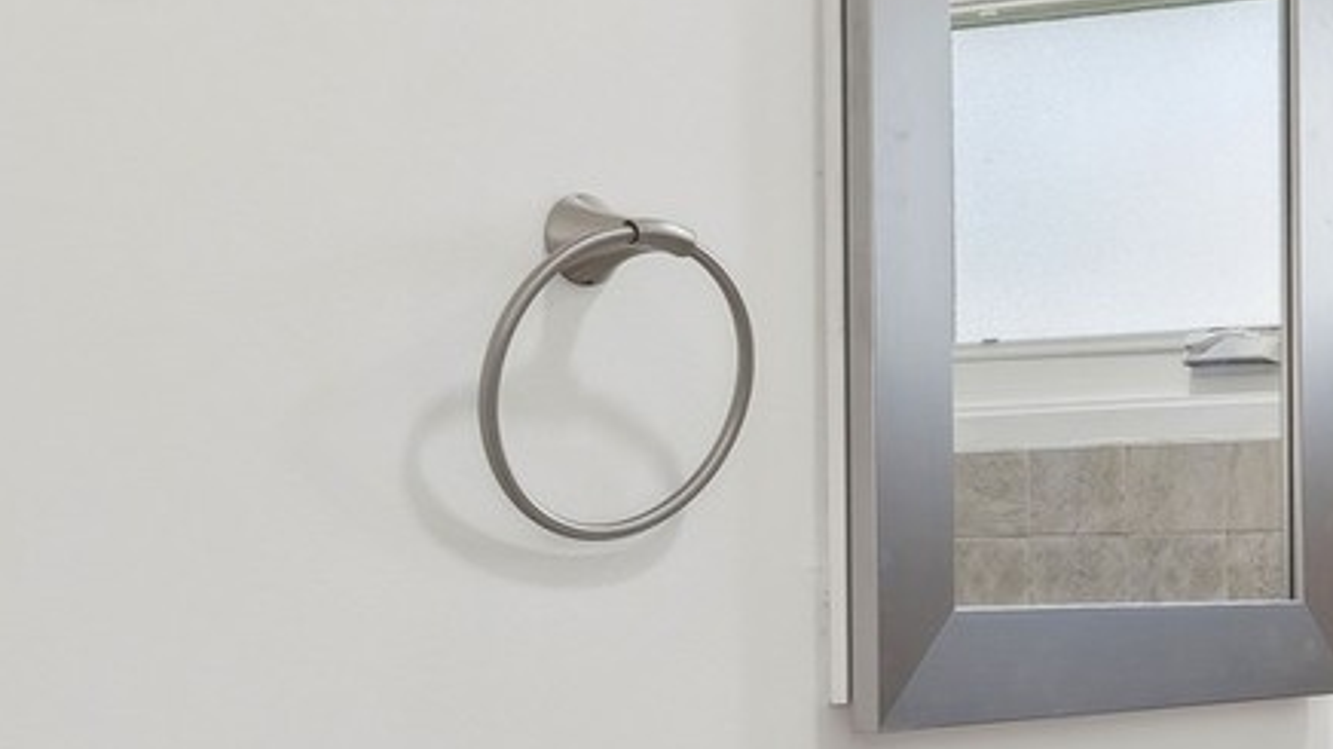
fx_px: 2474
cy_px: 575
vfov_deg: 17.1
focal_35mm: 70
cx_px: 1734
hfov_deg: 25.8
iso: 200
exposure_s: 1/6
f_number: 8
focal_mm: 18
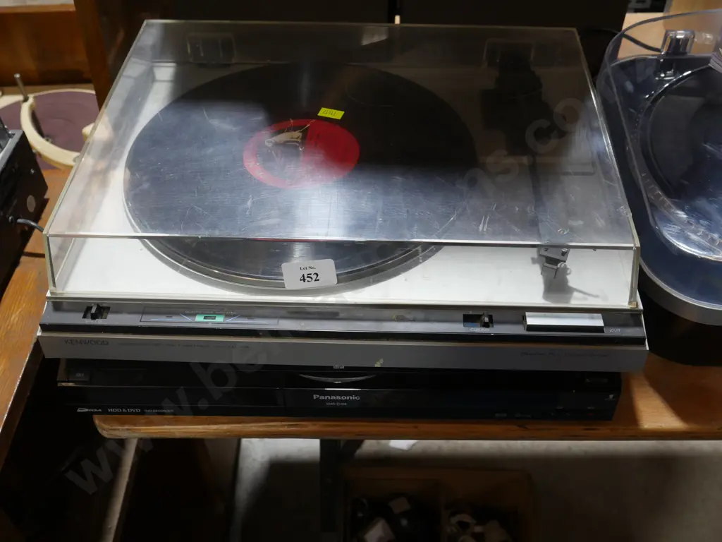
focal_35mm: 38
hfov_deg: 49.0
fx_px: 793
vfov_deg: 37.7
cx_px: 361
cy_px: 271
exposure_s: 1/60
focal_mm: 19
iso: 640
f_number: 5.6
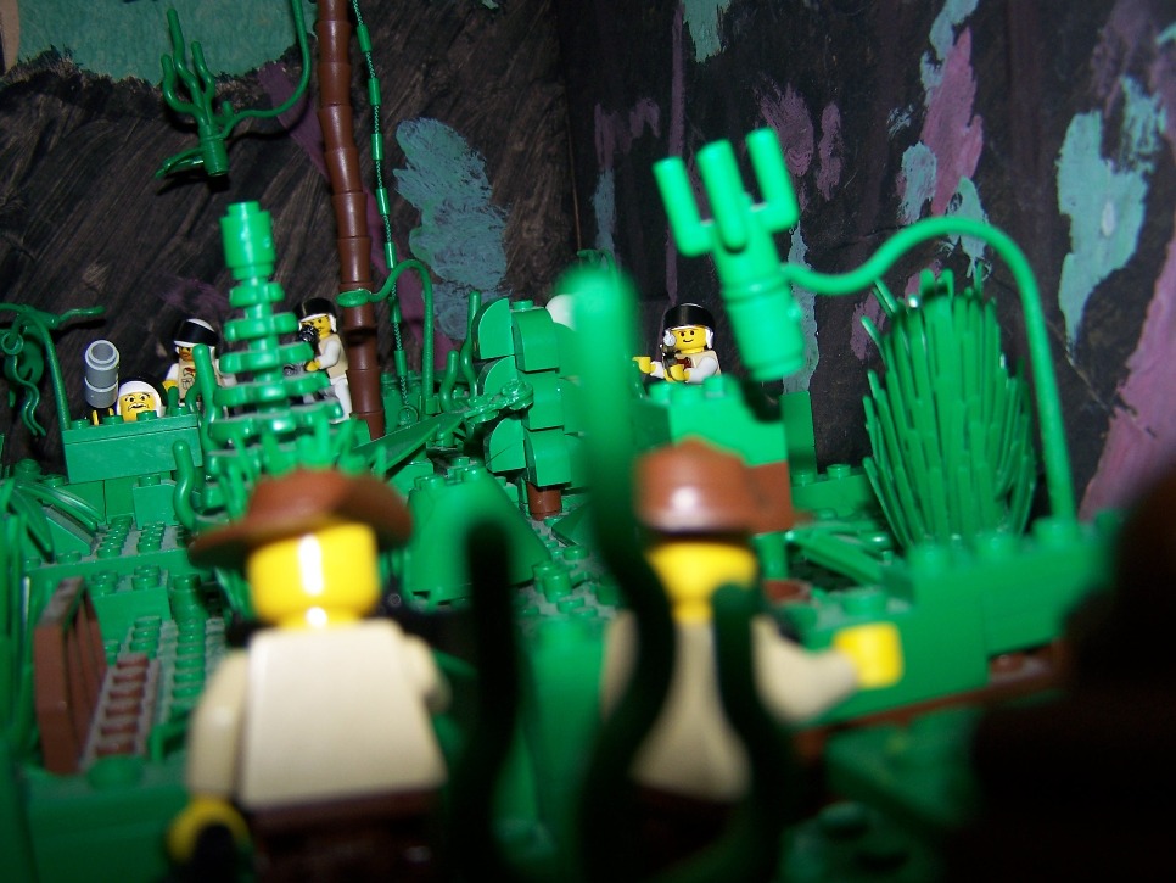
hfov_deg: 49.0
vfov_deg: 37.7
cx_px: 588
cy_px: 442
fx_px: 1291
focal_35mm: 38
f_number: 2.8
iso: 80
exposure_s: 1/60
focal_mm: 6.3
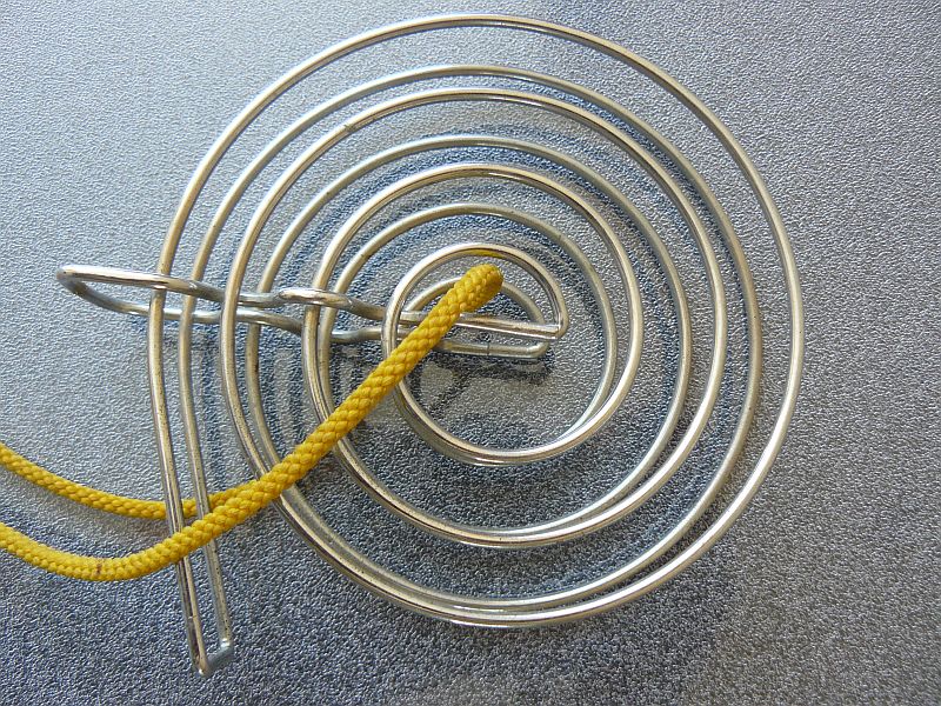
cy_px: 353
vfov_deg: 39.7
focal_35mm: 36
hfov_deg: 51.4
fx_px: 979
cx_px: 470
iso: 100
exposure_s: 1/30
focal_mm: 6
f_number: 2.8
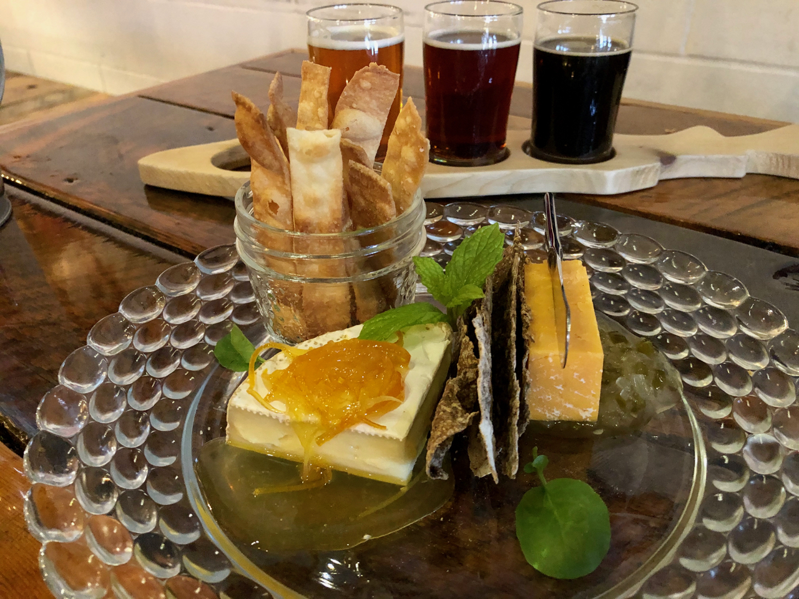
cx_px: 400
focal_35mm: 28
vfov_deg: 49.7
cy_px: 300
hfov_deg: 63.4
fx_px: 646
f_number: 1.8
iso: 125
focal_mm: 3.99
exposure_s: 1/4
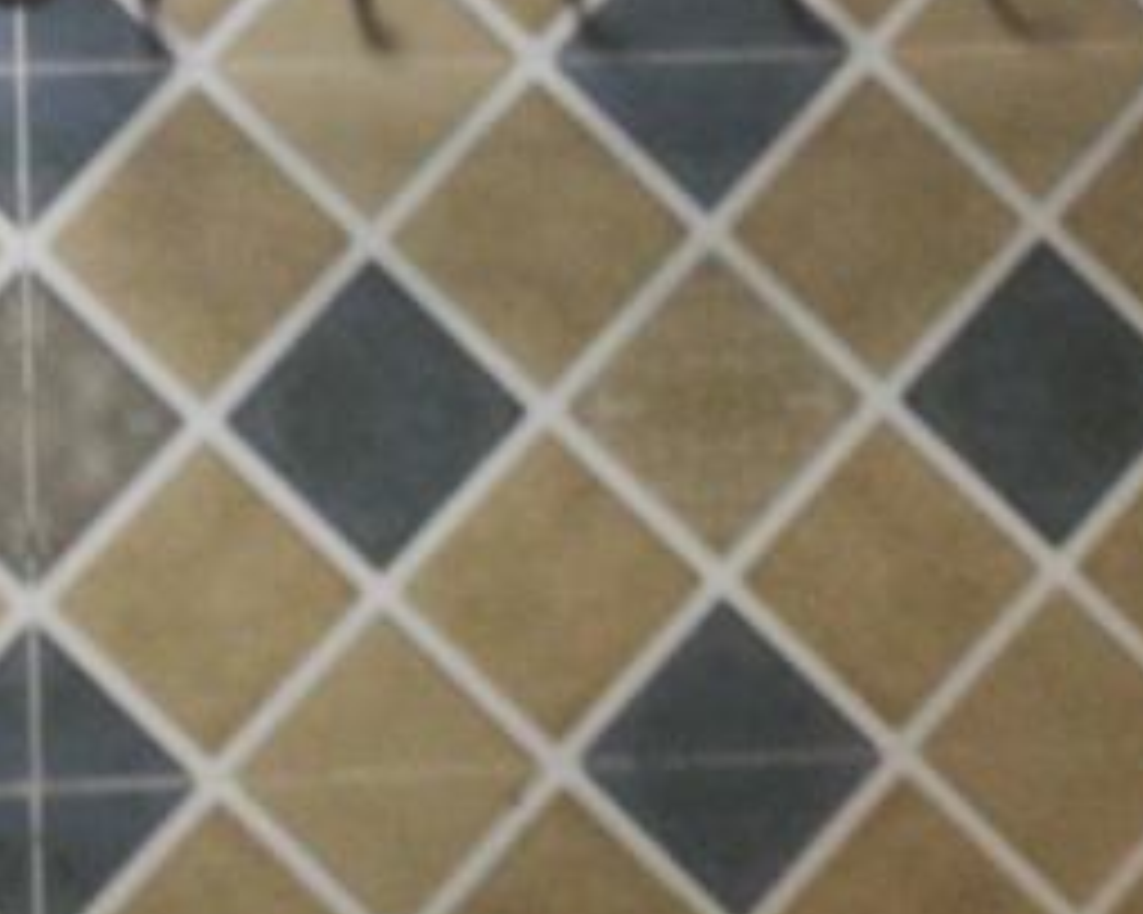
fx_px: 2807
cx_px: -86
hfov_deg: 21.9
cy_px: -401
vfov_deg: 17.0
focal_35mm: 83
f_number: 2.2
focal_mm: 4.5
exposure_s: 1/33.3
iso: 400
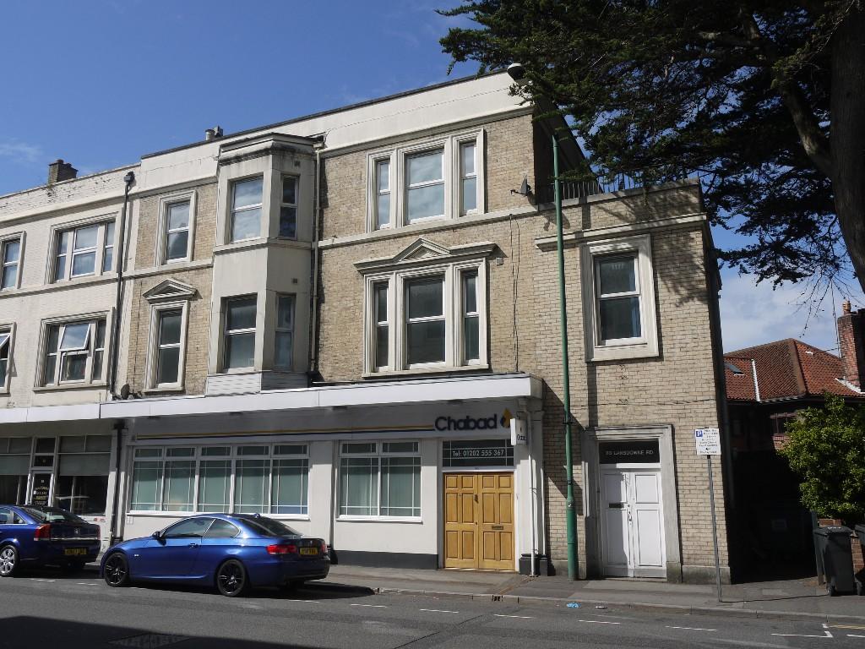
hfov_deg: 60.0
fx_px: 750
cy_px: 324
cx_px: 432
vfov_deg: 46.8
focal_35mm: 30
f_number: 8
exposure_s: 1/500
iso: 100
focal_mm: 15
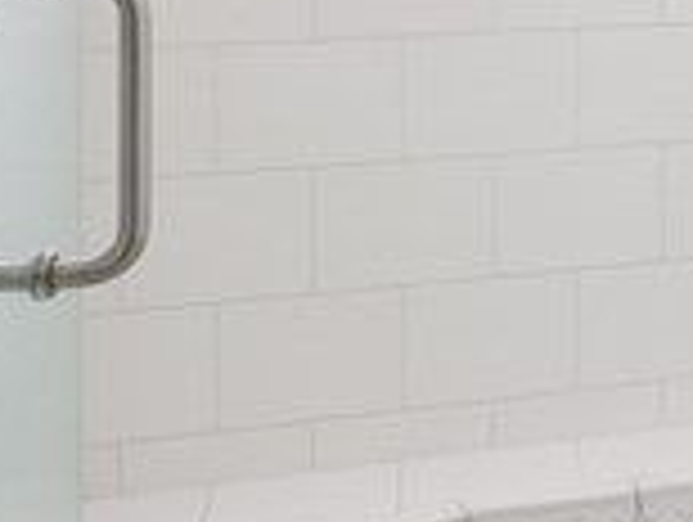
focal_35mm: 93
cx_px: 1336
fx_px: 1865
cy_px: -144
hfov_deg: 16.6
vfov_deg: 15.2
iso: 200
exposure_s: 1/5
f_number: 7.1
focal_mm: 7
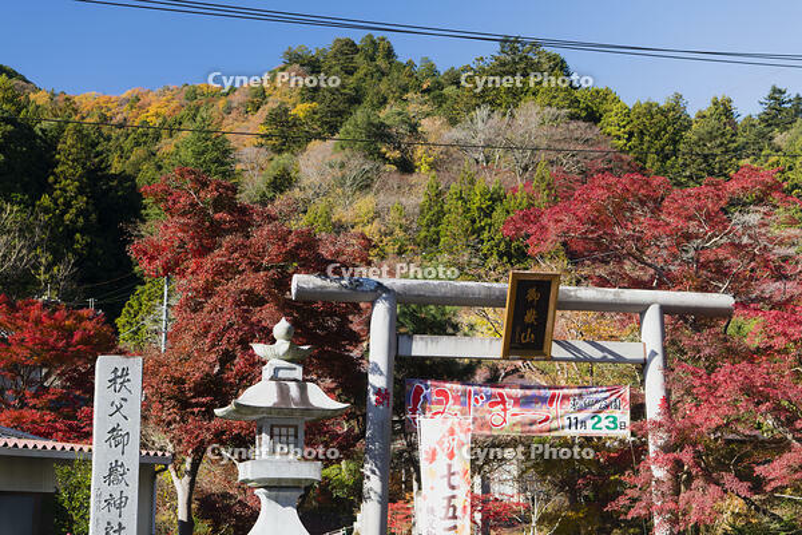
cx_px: 401
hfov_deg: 33.4
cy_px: 268
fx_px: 1337
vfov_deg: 22.6
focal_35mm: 60
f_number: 6.3
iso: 100
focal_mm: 60
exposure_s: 1/100
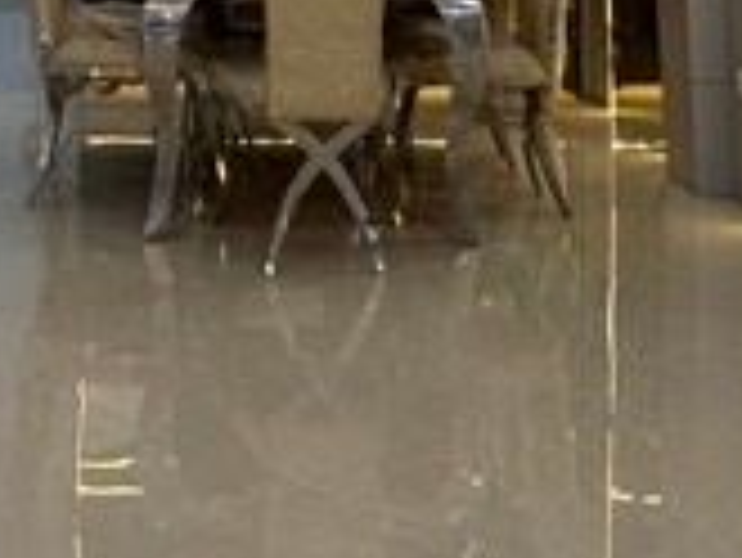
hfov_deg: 22.2
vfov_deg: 14.6
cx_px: 144
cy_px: -486
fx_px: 1866
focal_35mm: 87
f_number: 2.2
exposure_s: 1/100
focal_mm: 2.22
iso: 125
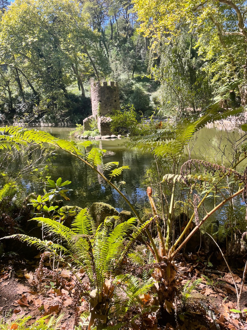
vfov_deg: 67.3
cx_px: 124
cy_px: 165
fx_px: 247
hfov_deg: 53.1
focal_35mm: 26
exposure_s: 1/364
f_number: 1.6
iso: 32
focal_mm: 4.2
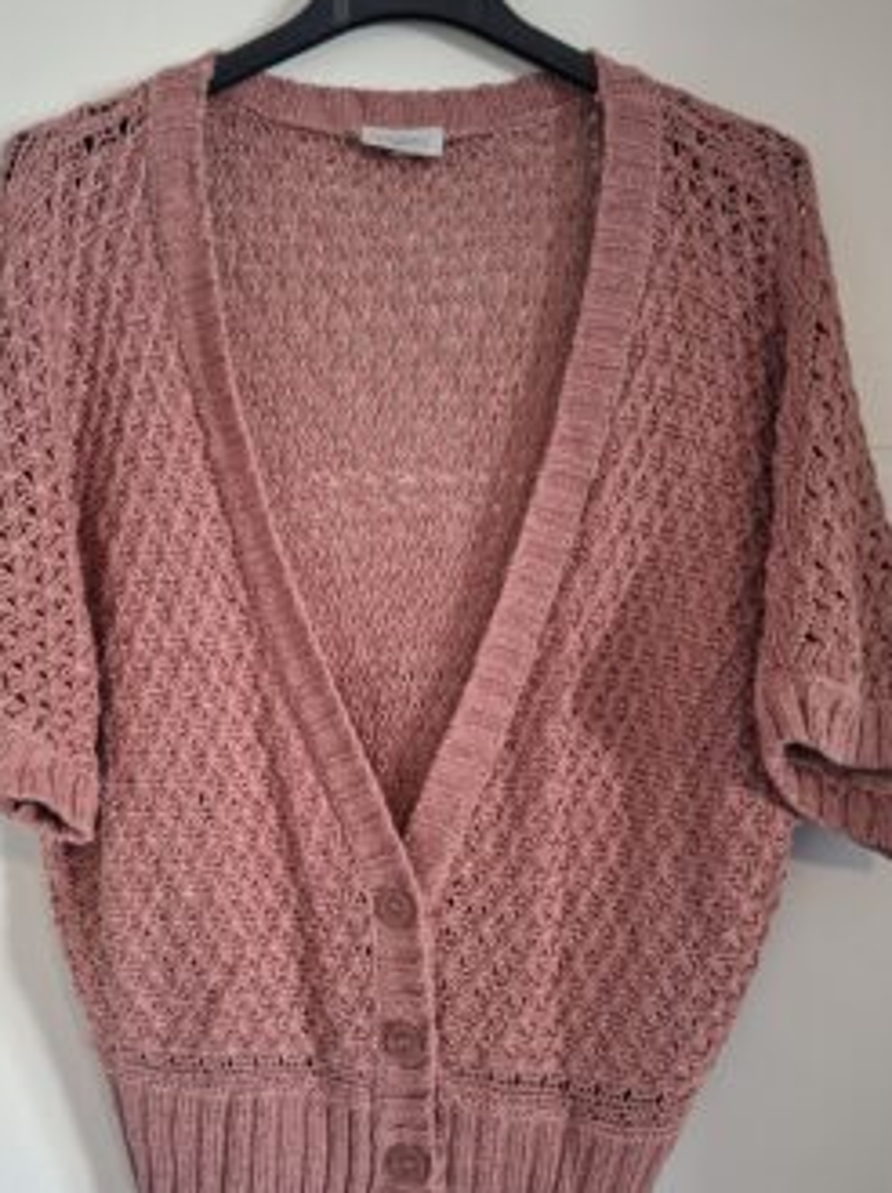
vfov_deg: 63.4
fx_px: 964
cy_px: 653
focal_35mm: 28
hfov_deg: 49.6
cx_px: 410
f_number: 1.8
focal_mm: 5.54
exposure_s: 1/25
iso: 500
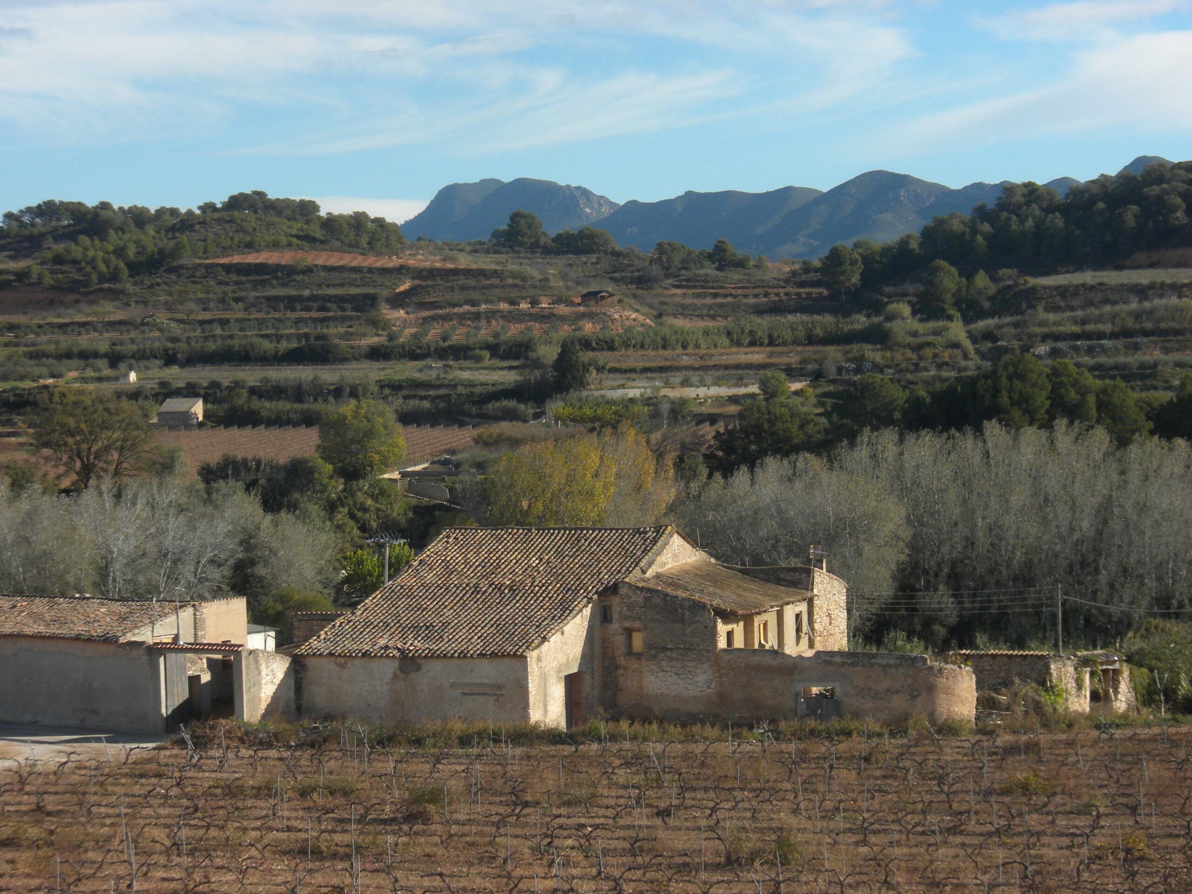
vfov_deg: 14.8
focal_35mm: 100
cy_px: 447
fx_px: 3443
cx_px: 596
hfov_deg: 19.6
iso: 80
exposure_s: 1/498
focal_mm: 17.7
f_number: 5.1
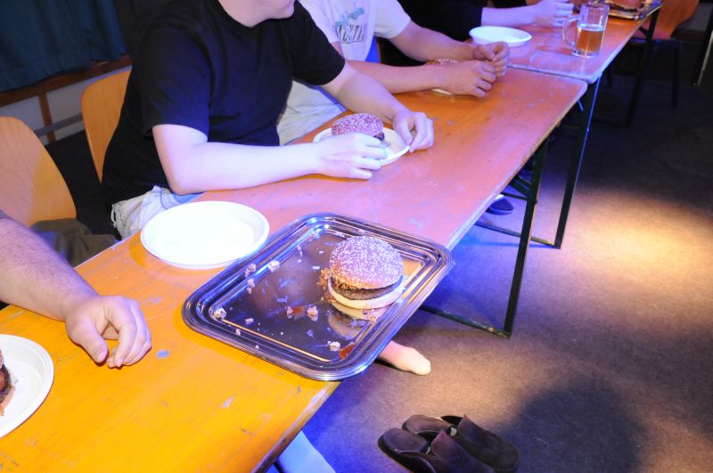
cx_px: 356
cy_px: 236
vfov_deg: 36.8
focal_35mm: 36
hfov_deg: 53.2
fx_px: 712
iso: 2000
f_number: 6.3
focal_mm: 24
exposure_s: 1/60
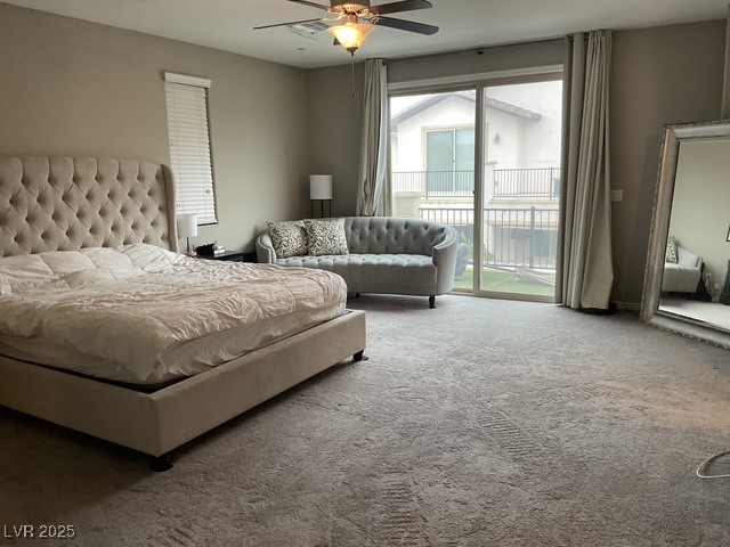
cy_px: 274
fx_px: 612
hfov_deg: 61.7
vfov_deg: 48.2
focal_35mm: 29
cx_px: 365
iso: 100
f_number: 1.8
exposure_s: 1/60
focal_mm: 3
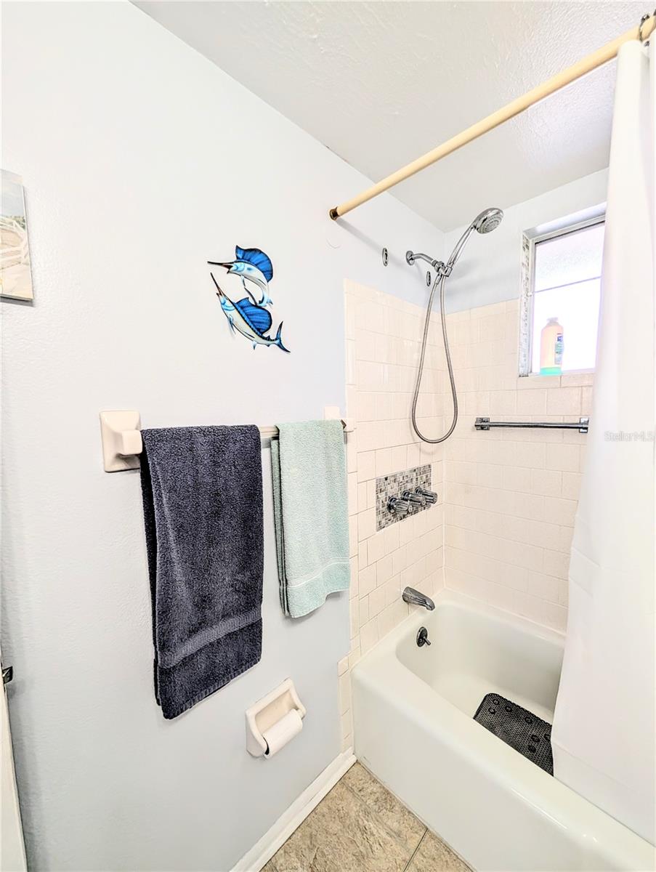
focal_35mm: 12
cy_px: 436
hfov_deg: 94.6
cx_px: 328
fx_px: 303
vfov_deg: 110.5
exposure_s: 1/221
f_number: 1.7
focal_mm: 2.02
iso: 68
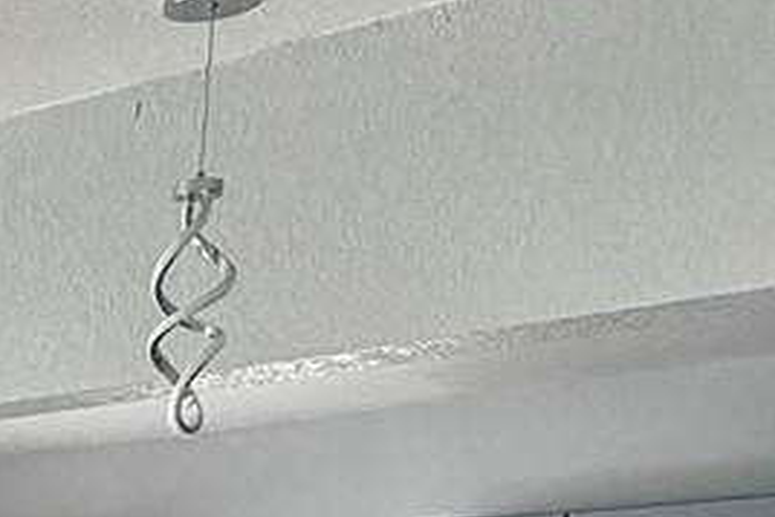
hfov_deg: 17.3
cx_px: -749
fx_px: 1874
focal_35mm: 87
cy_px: 1031
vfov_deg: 13.5
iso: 40
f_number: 2.2
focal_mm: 2.22
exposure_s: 1/211
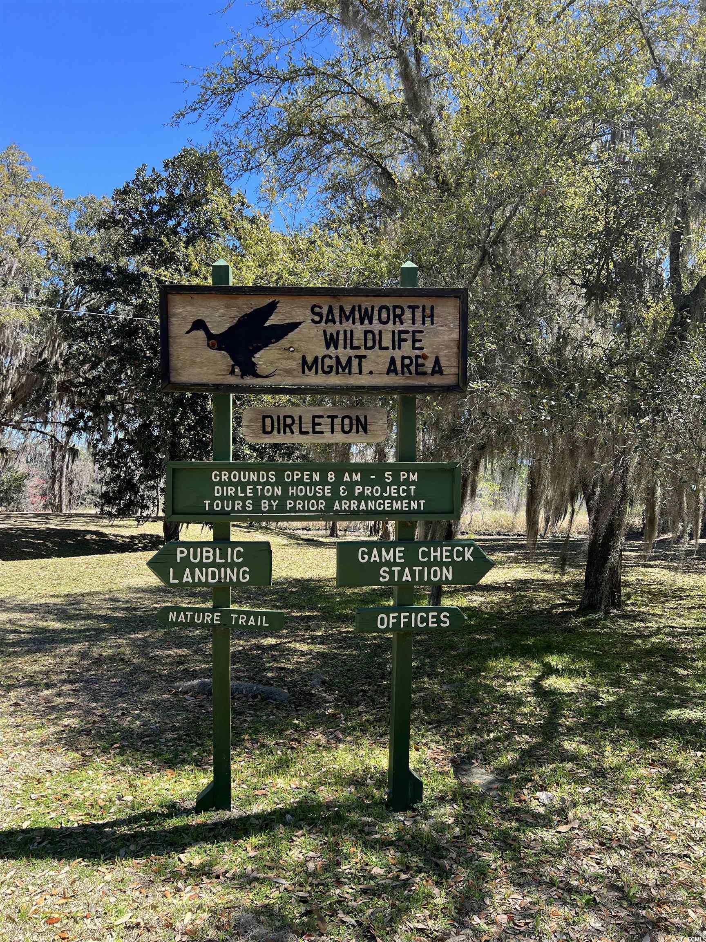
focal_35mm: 26
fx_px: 707
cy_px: 471
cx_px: 353
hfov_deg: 53.1
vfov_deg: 67.3
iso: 50
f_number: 1.5
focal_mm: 5.7
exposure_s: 1/965
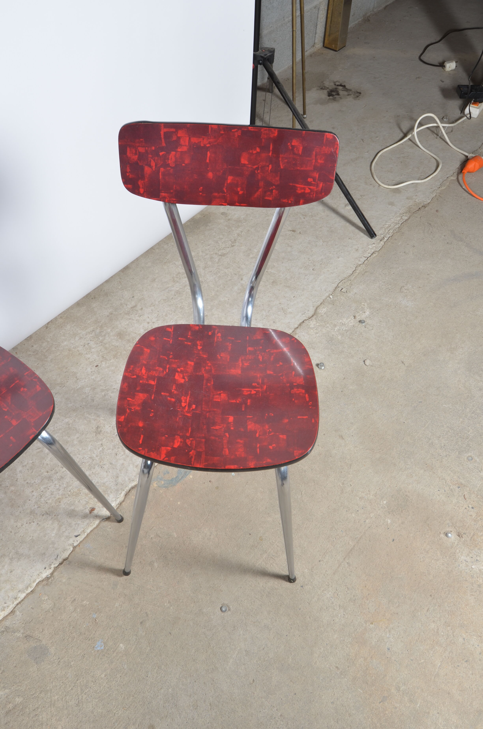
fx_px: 576
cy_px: 364
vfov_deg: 64.7
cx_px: 242
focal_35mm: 28
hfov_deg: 45.5
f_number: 11
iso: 100
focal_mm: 19
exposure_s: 1/125
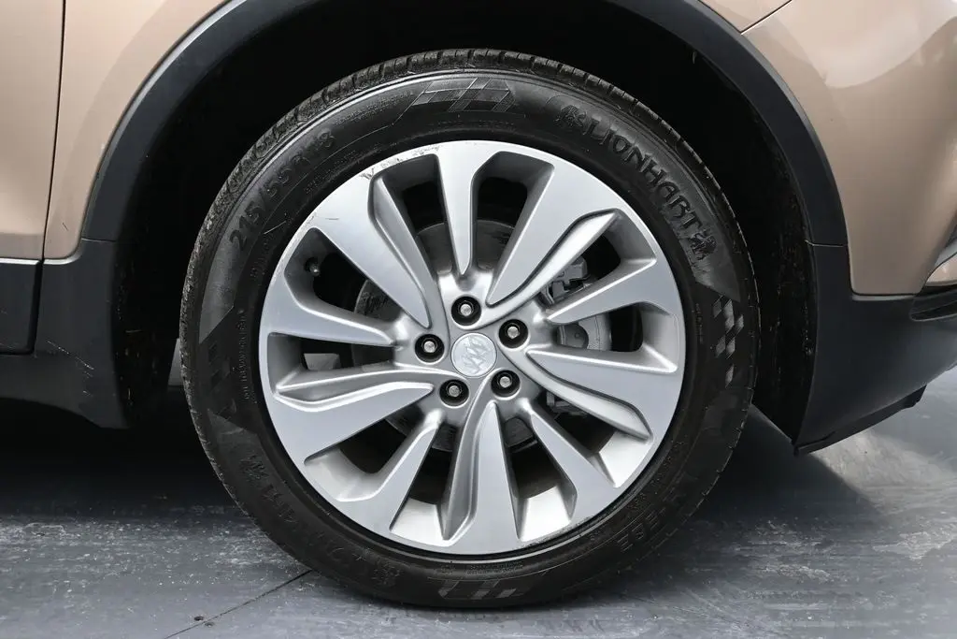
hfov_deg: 51.3
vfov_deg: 35.5
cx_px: 478
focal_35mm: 38
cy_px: 320
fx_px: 997
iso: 800
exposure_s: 1/125
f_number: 4.2
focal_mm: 25
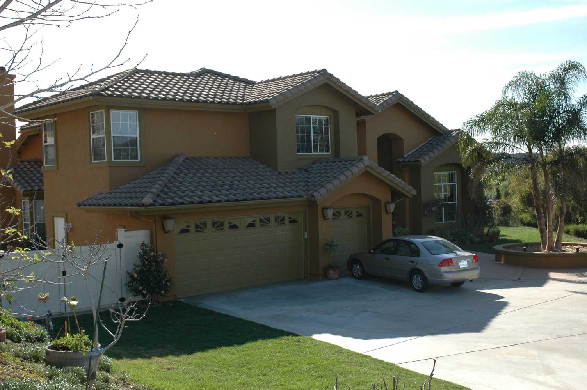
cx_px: 294
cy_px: 195
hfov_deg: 48.0
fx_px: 660
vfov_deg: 33.0
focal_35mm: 40
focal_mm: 27
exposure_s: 1/500
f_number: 5.6
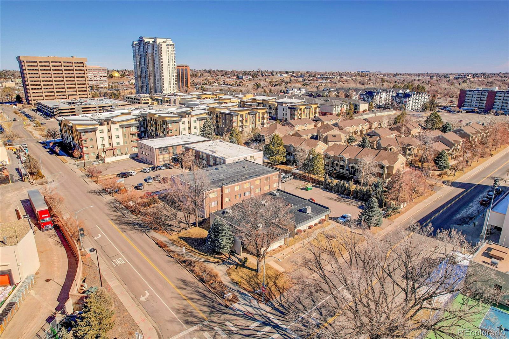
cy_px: 170
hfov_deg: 78.6
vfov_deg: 57.2
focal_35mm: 22
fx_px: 311
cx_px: 254
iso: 100
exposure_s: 1/160
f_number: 2.8
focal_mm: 8.4
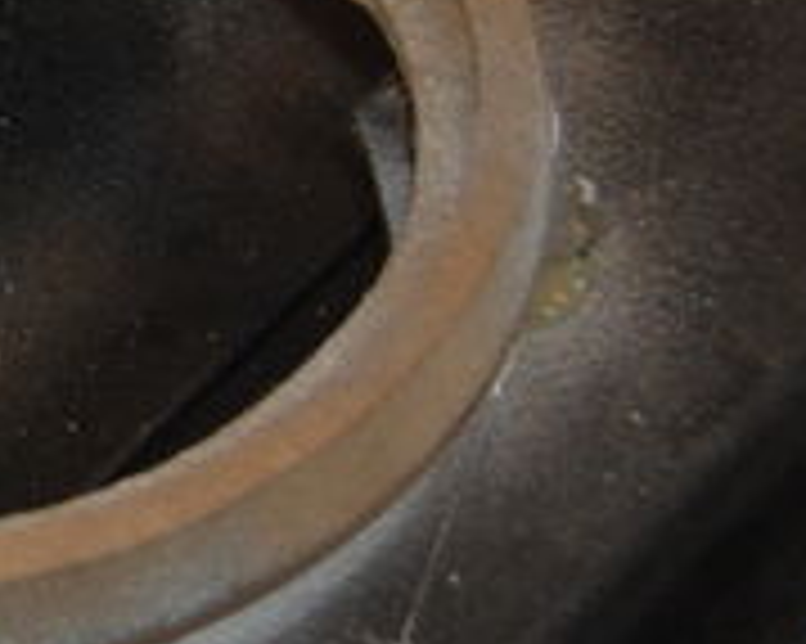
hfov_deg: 11.3
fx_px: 3838
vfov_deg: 9.4
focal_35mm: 161
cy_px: -158
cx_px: -585
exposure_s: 1/60
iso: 400
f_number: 4.5
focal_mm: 32
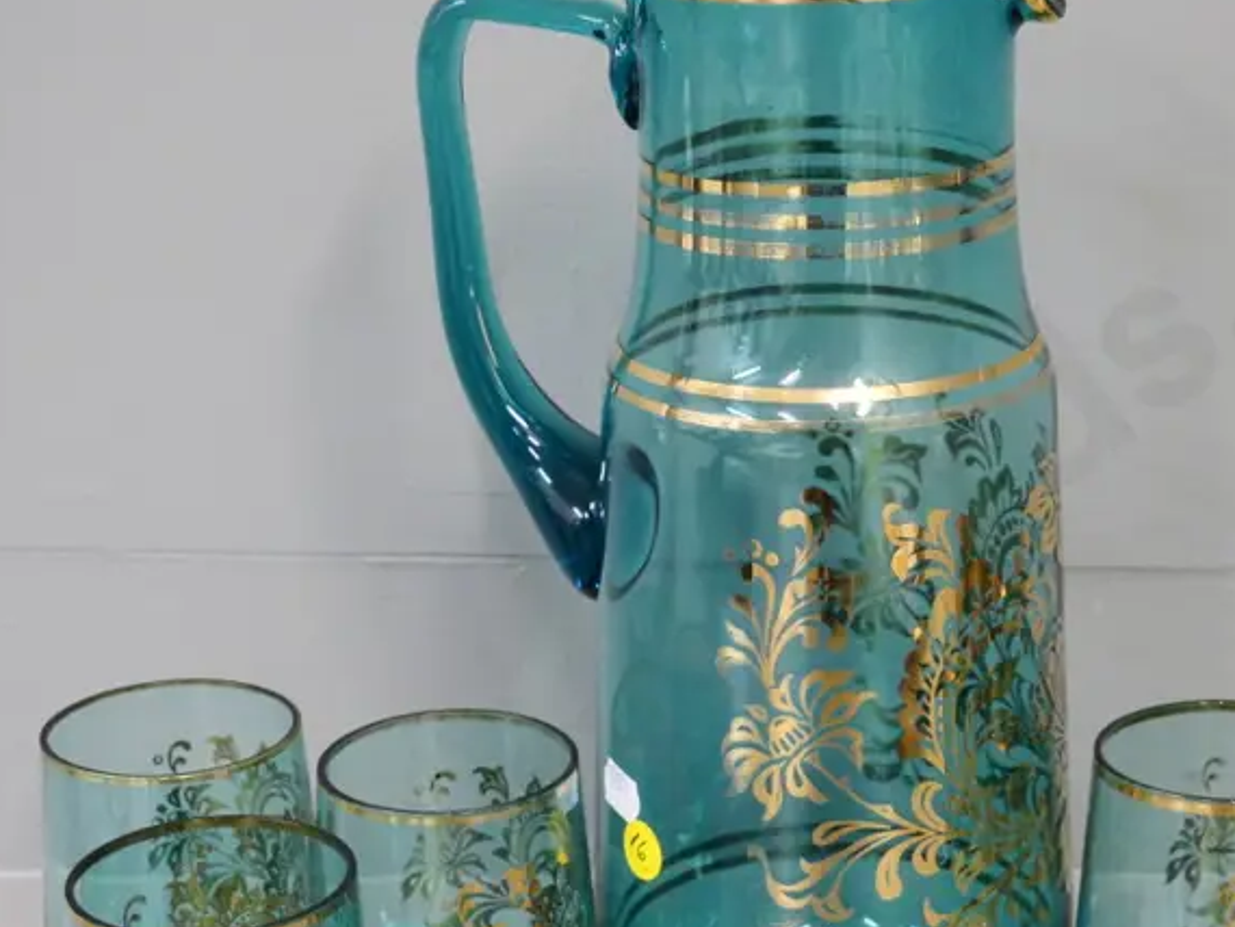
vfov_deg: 18.6
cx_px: 804
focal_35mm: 79
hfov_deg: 24.6
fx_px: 2820
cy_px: 611
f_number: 5
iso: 3200
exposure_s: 1/60
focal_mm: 22
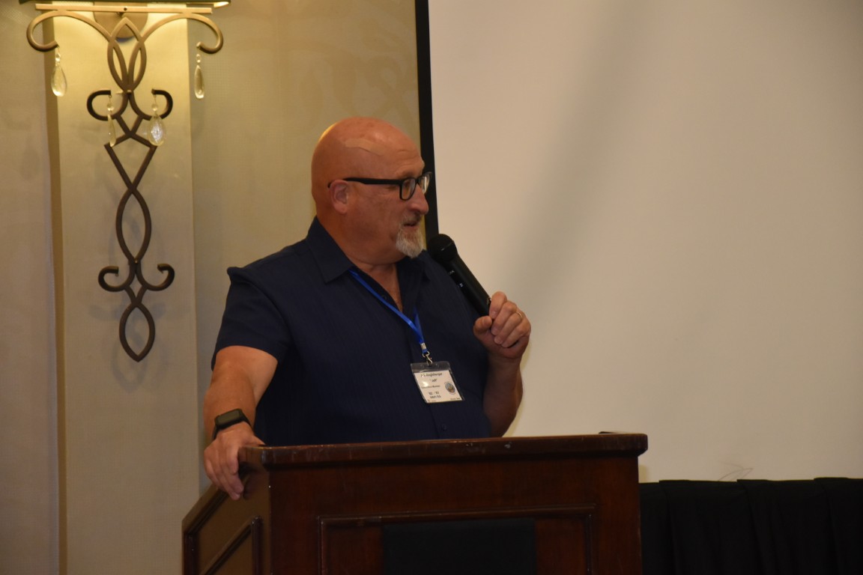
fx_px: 3236
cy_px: 288
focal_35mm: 135
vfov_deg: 10.2
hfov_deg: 15.2
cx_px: 432
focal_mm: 90
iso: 1800
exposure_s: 1/60
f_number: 5.6
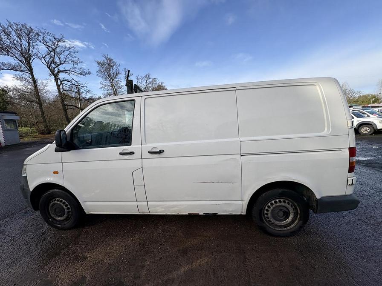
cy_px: 143
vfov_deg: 85.7
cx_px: 191
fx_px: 154
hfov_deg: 102.1
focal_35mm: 14
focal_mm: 2.22
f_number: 2.2
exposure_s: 1/1217
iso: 50
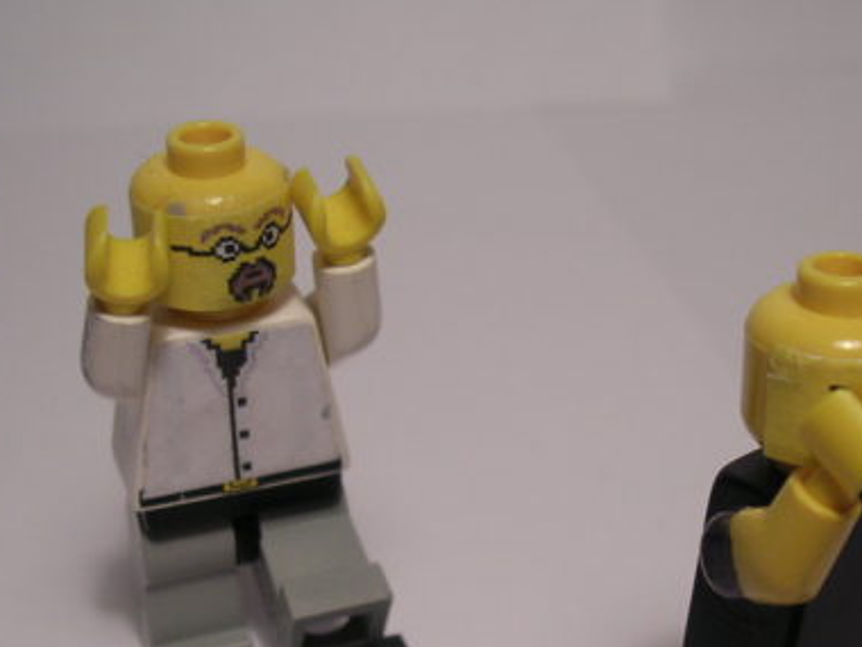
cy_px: 504
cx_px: 585
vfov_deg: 22.7
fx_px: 1594
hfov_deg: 30.0
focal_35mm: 64
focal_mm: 5.8
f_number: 2.8
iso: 100
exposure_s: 1/54.8
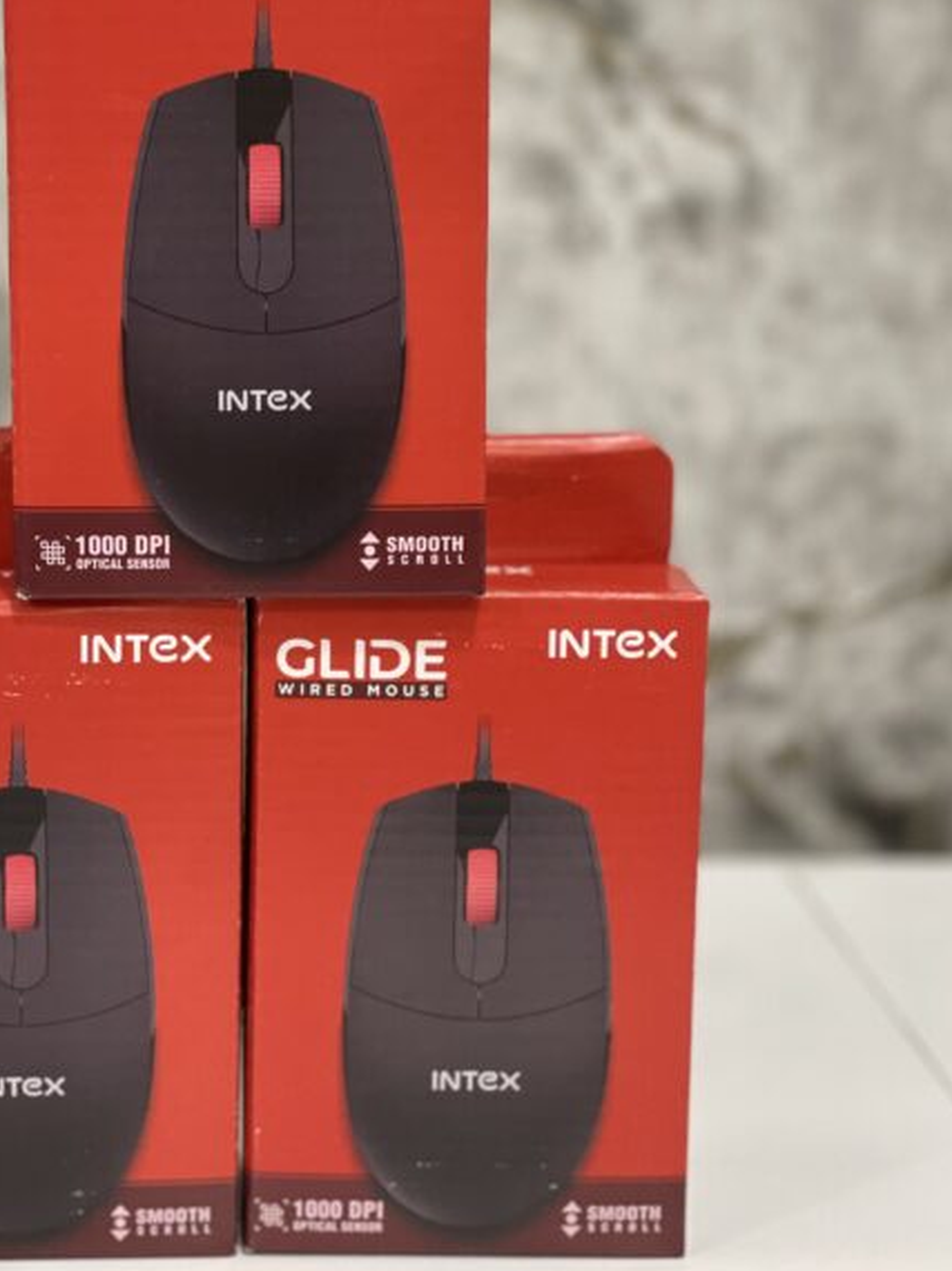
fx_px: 2679
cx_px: 308
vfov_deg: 26.7
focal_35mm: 73
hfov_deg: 20.1
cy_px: 564
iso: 250
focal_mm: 6
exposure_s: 1/100
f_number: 2
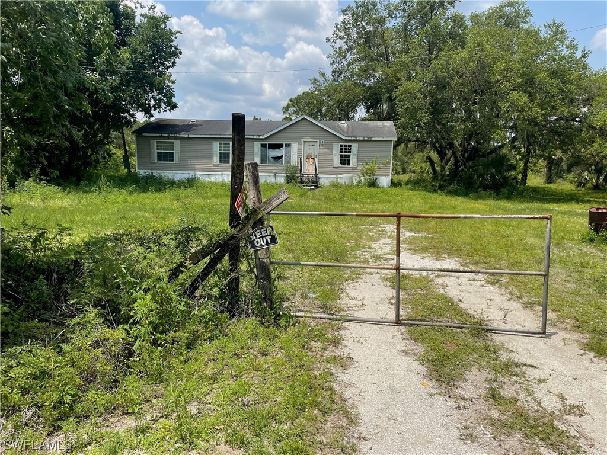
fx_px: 456
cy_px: 228
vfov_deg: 53.1
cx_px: 304
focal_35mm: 26
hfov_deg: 67.3
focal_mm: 4.2
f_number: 1.6
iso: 32
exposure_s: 1/3861
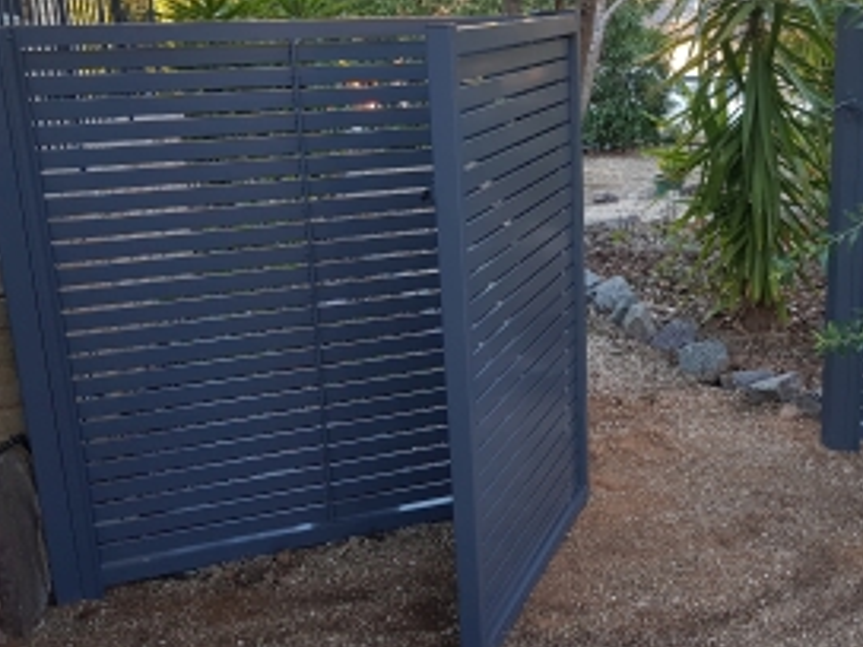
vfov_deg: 33.6
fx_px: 1072
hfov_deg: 42.6
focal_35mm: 43
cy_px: 292
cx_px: 641
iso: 80
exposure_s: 1/100
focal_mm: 4.2
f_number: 1.7
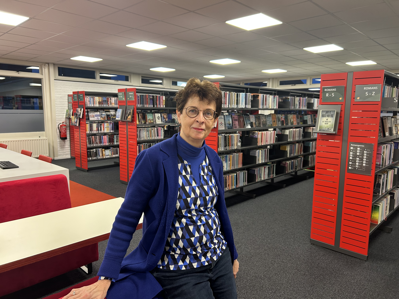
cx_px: 200
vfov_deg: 53.1
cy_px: 150
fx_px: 300
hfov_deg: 67.3
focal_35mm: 26
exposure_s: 1/50
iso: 100
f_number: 1.5
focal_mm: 5.7
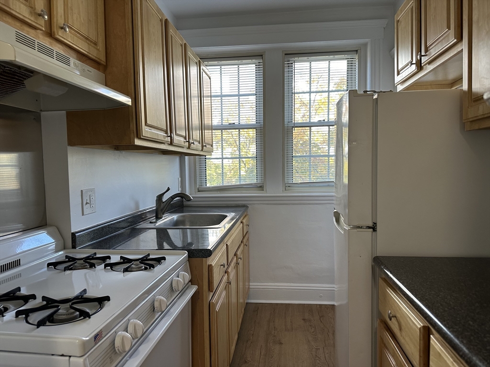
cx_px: 245
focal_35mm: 24
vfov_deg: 56.8
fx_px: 340
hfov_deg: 71.6
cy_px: 184
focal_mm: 6.86
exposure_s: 1/120
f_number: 1.78
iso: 125
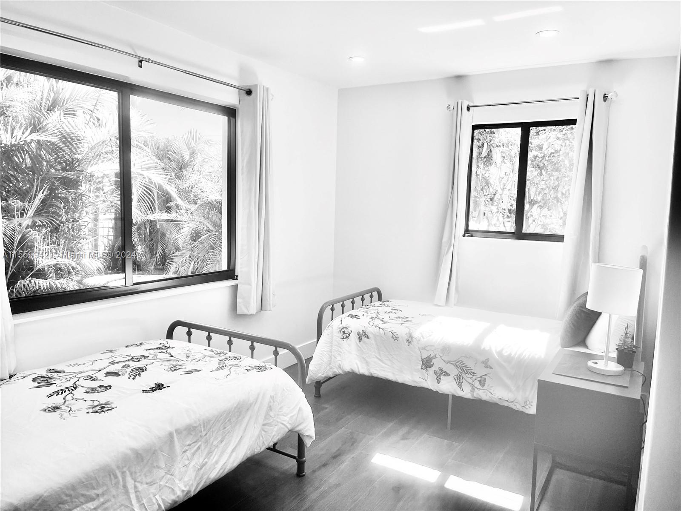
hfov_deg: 69.4
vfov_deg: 54.9
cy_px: 256
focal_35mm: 25
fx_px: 492
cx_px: 340
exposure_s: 1/336
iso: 32
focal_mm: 5.1
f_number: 1.6
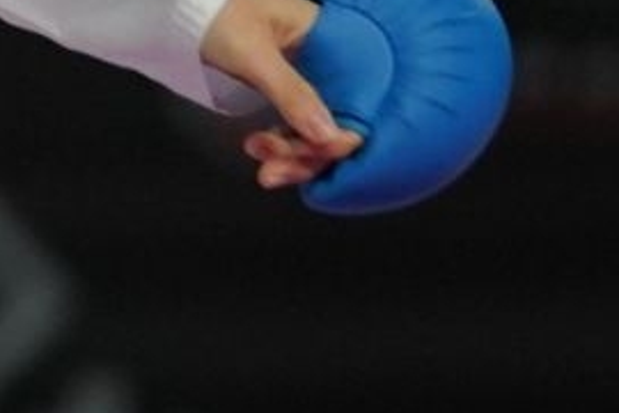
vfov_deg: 0.7
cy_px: 55
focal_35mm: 1998
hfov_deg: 1.0
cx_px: -1094
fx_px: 34352
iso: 1000
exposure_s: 1/1000
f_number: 2.8
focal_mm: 200
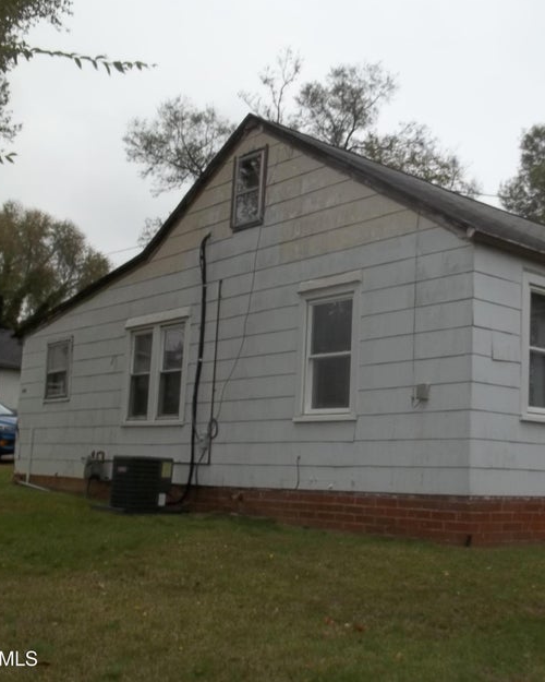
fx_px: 887
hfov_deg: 33.4
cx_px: 417
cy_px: 342
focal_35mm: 44
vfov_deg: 42.0
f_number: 3.3
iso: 64
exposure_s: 1/400
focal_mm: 5.9
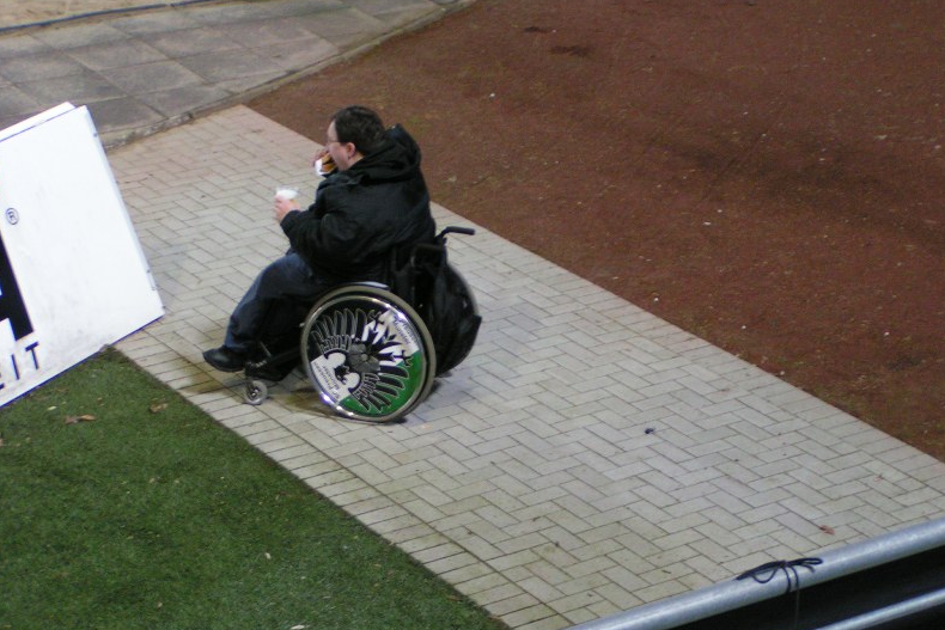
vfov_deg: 13.7
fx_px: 2625
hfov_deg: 20.4
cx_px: 471
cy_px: 348
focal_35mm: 100
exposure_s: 1/25
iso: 200
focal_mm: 14.5
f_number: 3.5
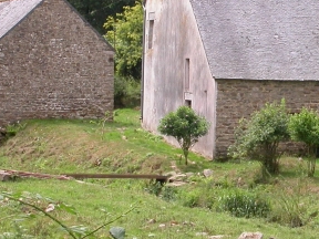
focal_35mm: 142
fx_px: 1309
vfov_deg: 10.4
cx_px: 246
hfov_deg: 13.8
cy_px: 113
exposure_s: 1/228
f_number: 5.6
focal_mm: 12.6
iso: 100
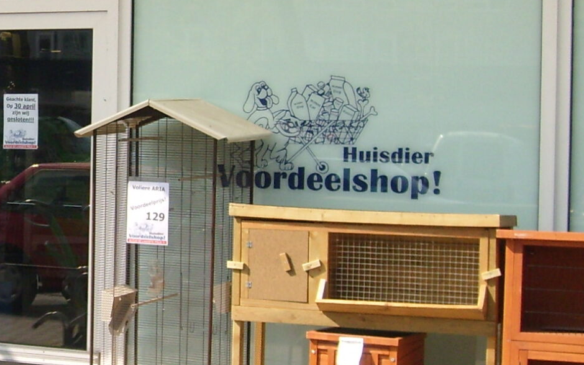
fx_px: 1608
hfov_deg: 19.6
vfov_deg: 13.0
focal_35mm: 101
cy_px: 160
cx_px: -84
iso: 50
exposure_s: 1/209
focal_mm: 5.8
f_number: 7.1
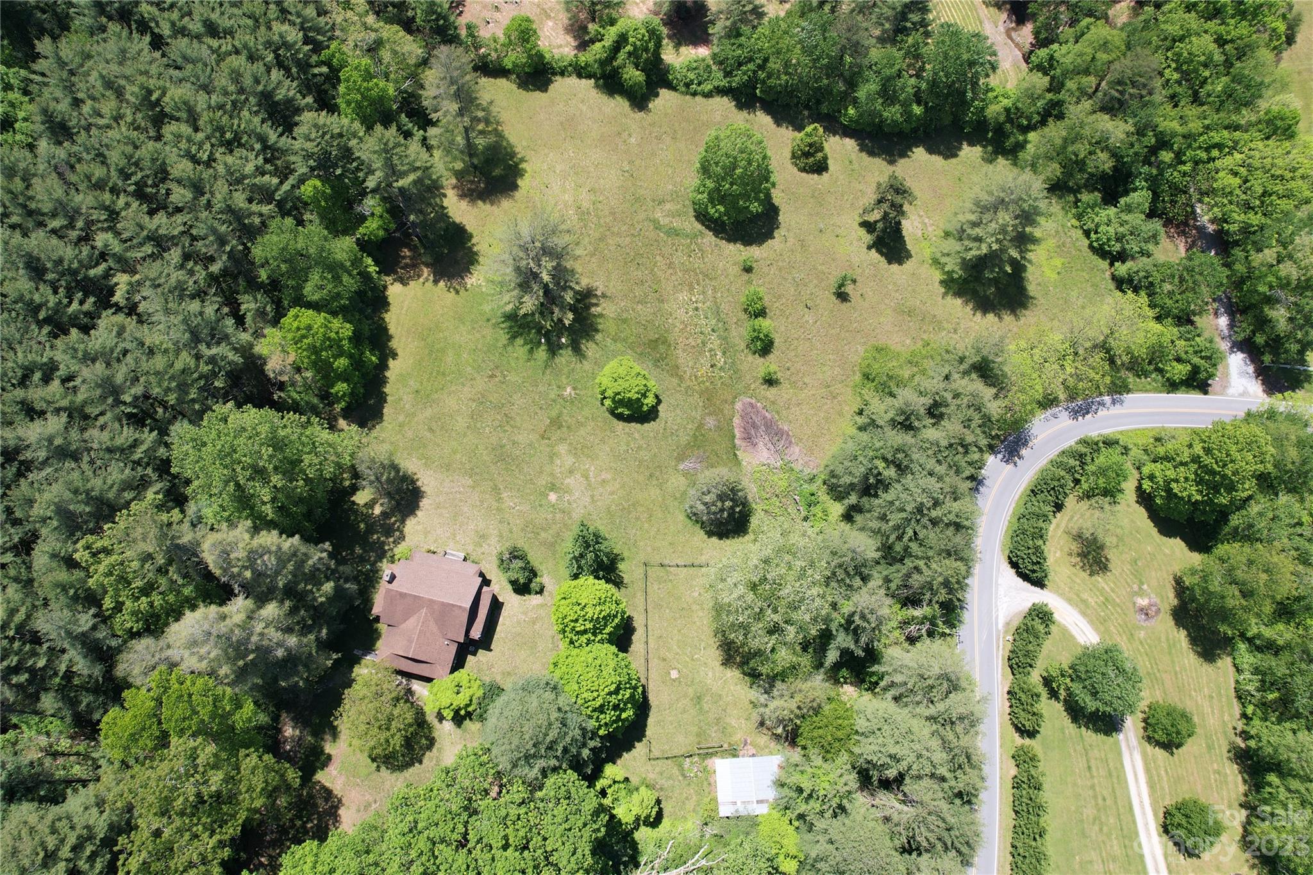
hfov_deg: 78.6
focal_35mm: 22
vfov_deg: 57.2
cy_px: 438
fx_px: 802
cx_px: 656
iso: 110
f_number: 2.8
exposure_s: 1/1000
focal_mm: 8.38
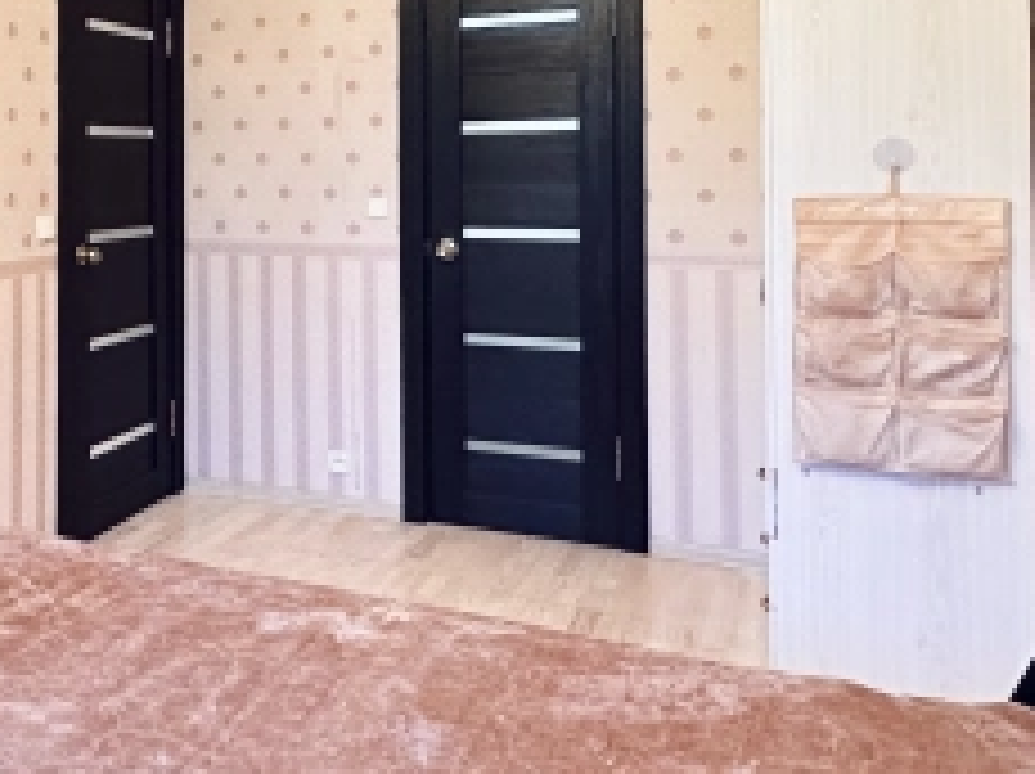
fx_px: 1135
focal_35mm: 38
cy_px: 158
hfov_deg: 45.4
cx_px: 148
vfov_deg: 36.4
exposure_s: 1/50
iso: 800
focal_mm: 2.22
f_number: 2.2
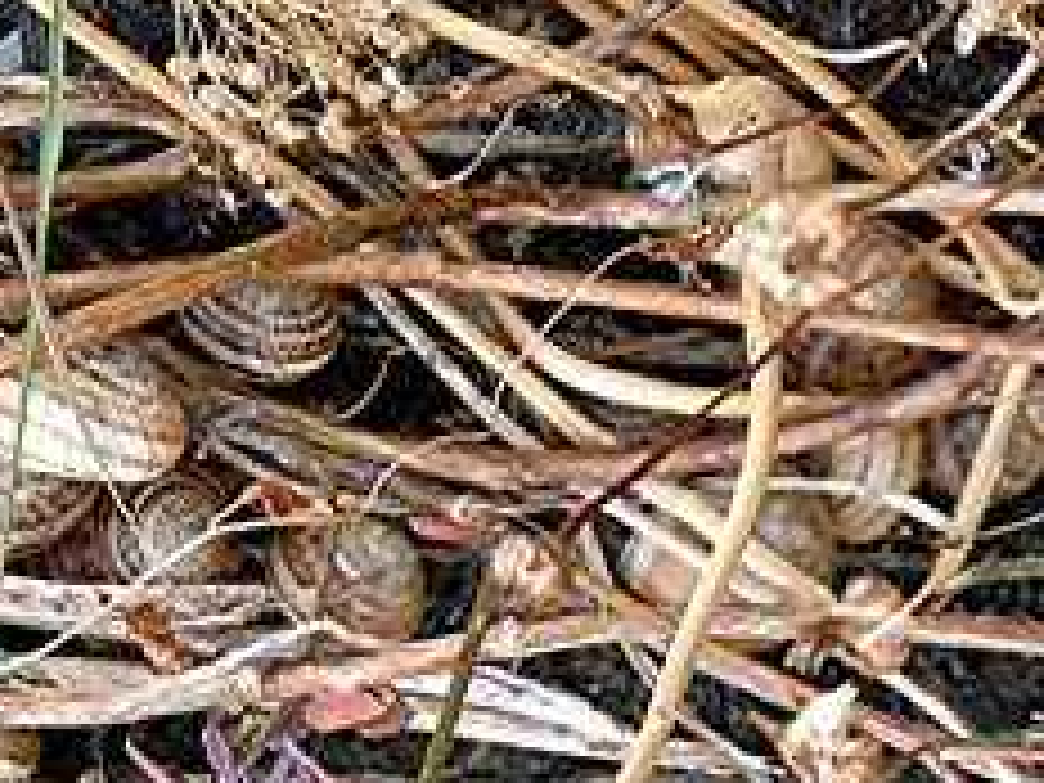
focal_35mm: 224
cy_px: 459
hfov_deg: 8.8
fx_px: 6756
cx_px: 400
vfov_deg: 6.6
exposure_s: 1/125
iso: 100
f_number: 4.6
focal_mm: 20.9
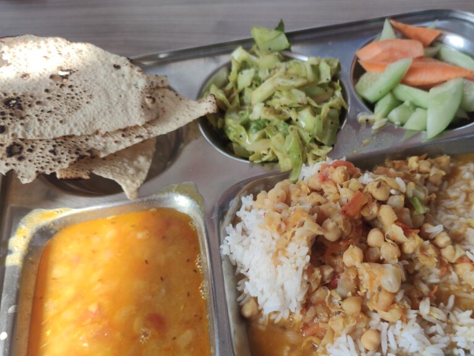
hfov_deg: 56.1
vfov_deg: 43.8
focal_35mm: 32
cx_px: 297
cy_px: 224
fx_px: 438
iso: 110
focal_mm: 6.74
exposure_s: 1/120
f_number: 1.69
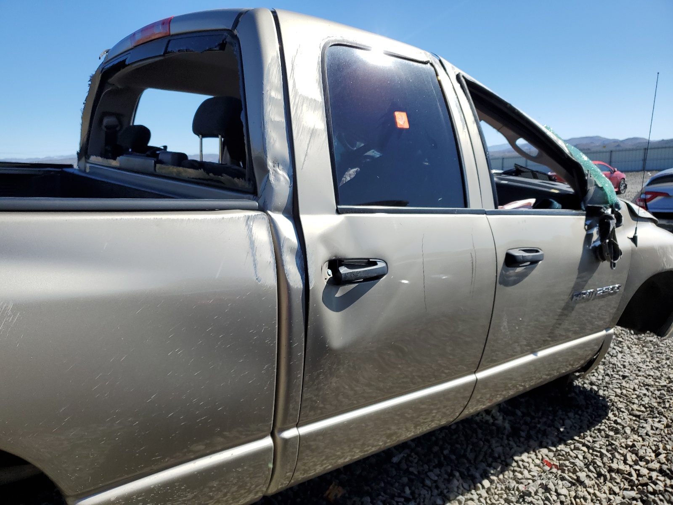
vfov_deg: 53.1
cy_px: 252
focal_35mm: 26
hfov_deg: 67.3
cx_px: 336
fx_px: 505
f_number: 1.5
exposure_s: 1/3333
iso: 50
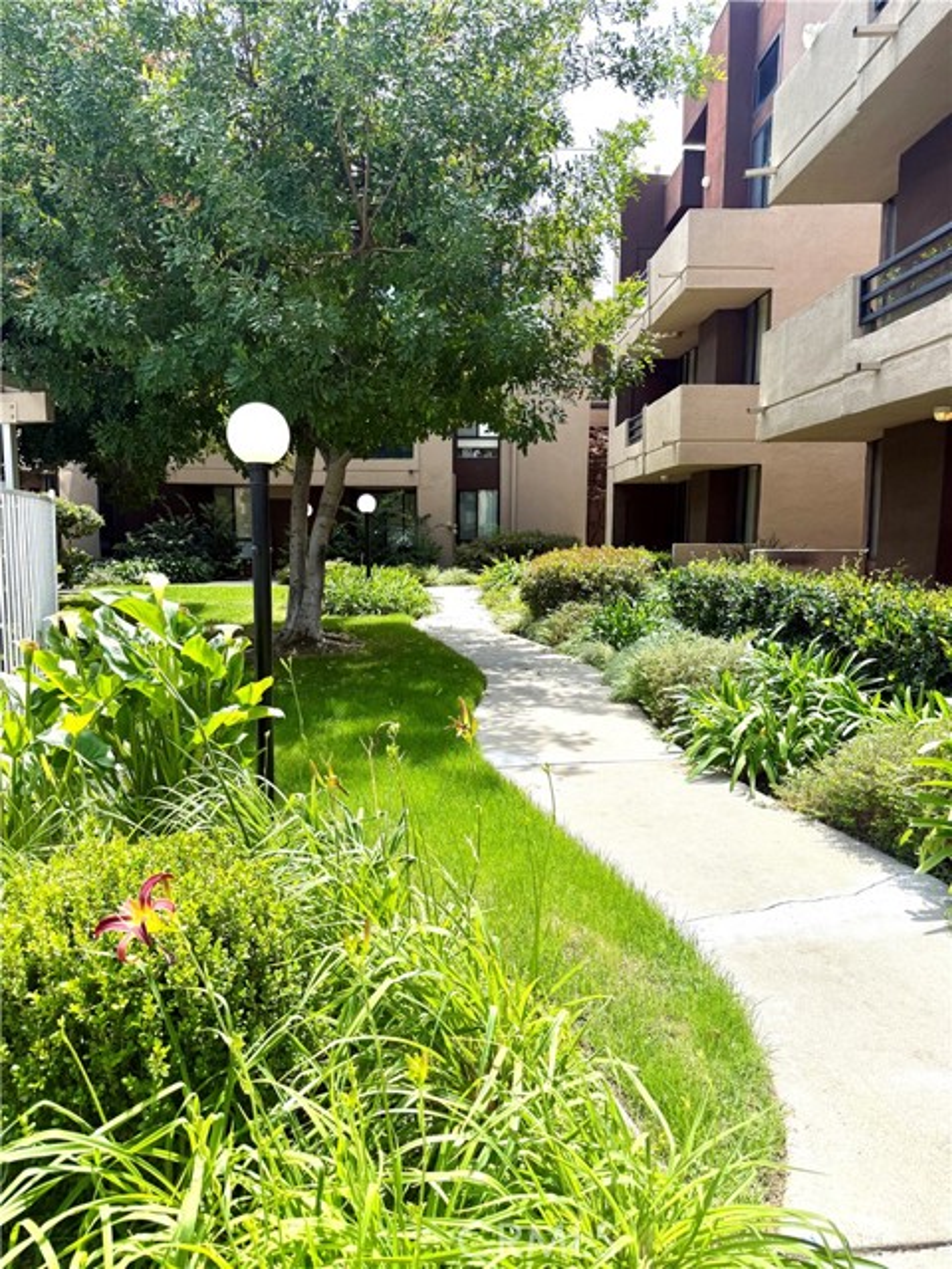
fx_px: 880
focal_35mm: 24
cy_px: 634
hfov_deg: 56.8
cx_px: 476
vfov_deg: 71.6
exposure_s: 1/2611
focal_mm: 6.76
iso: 100
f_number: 1.78
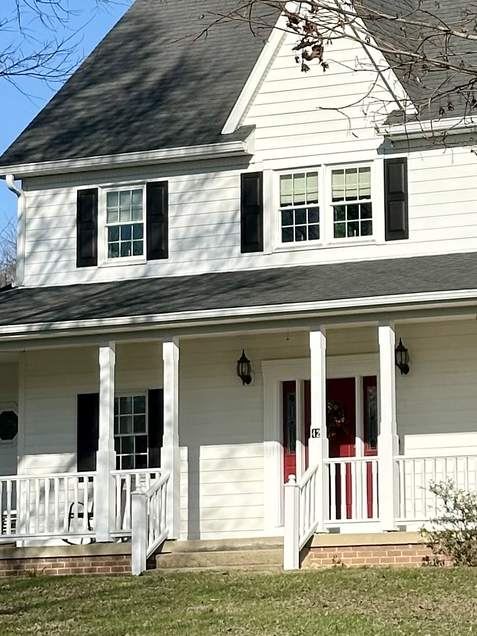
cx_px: 417
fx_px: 2755
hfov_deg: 9.9
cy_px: 68
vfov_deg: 13.1
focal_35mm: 150
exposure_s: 1/5000
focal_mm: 6.86
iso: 64
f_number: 1.78
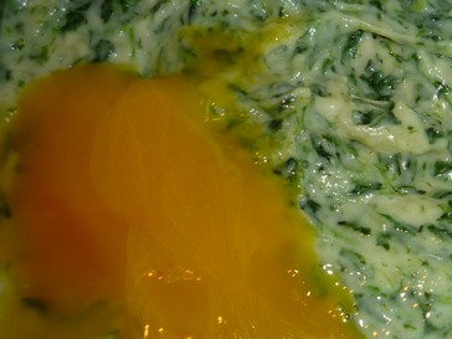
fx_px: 862
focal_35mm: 66
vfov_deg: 22.2
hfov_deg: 27.5
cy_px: 204
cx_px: 466
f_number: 4
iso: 100
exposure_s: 1/30
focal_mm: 5.2
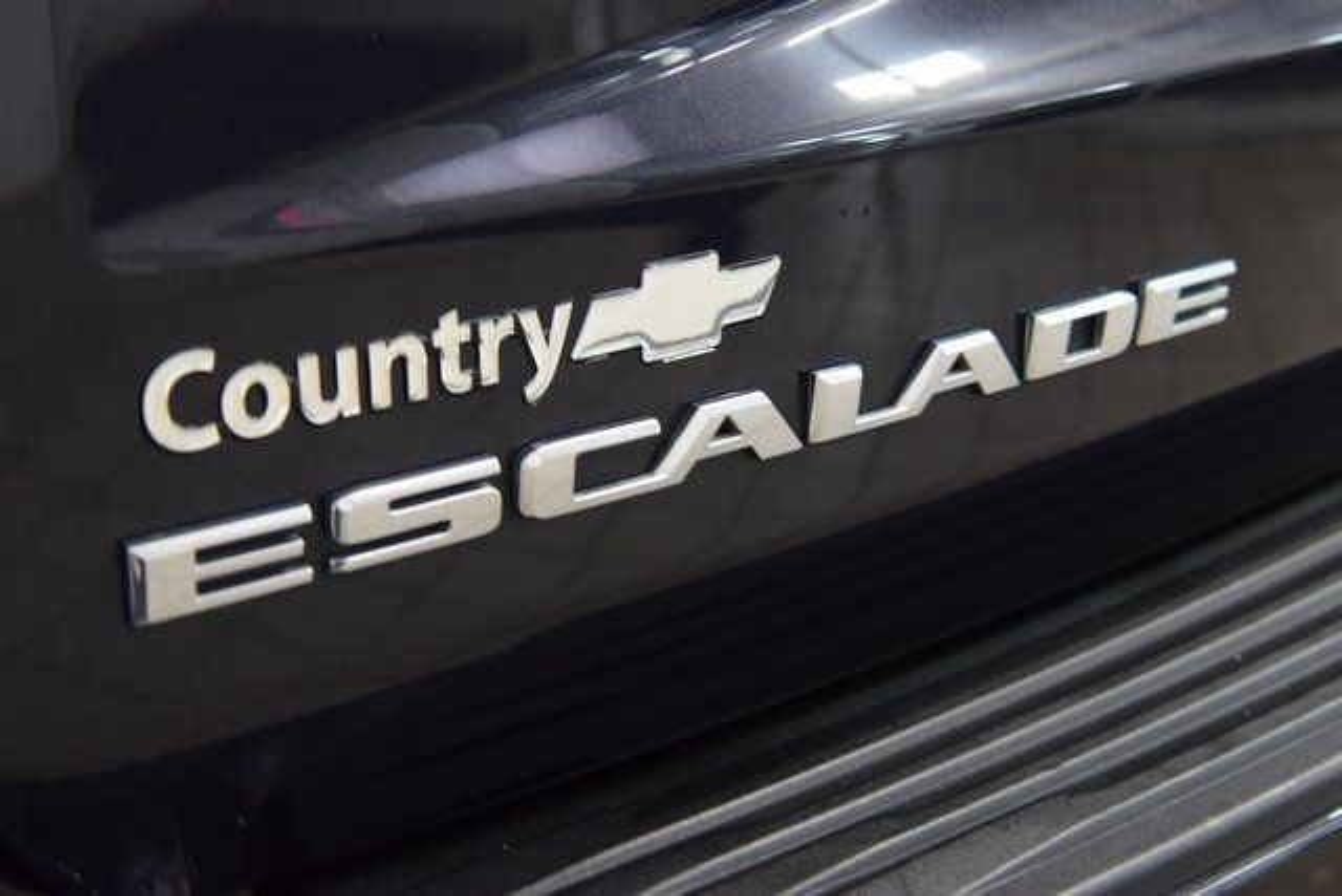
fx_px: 2237
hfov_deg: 33.4
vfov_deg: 22.6
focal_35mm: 60
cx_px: 671
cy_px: 448
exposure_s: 1/15
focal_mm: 40
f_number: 6.3
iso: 1100
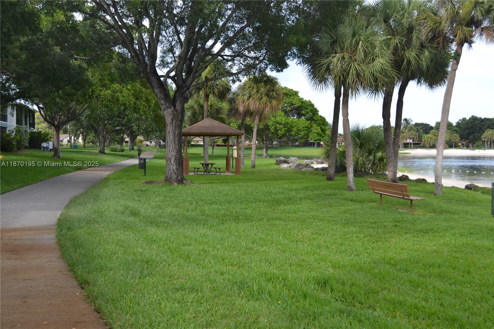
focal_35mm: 39
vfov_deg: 34.2
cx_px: 247
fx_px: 535
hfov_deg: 49.6
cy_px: 164
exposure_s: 1/125
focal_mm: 26
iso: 200
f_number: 5.6
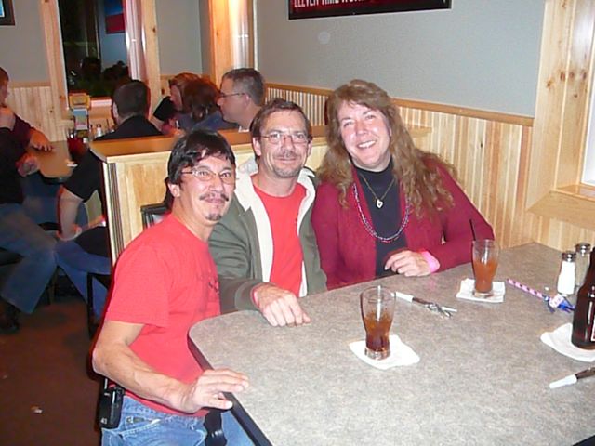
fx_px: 602
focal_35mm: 35
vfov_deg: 40.7
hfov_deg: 52.6
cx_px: 298
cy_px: 223
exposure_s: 1/8
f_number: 2.8
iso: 800
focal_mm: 5.2
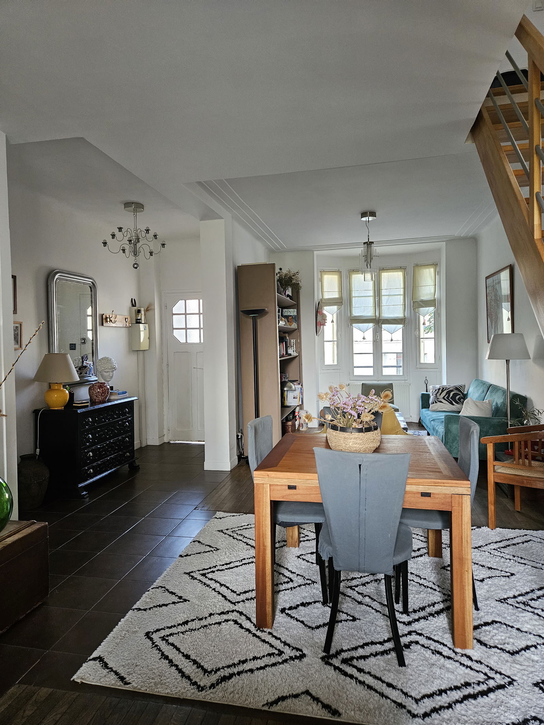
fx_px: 482
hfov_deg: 58.9
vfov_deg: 73.9
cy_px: 362
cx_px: 272
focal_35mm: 23
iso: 400
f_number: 1.8
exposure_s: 1/100
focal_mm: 5.4
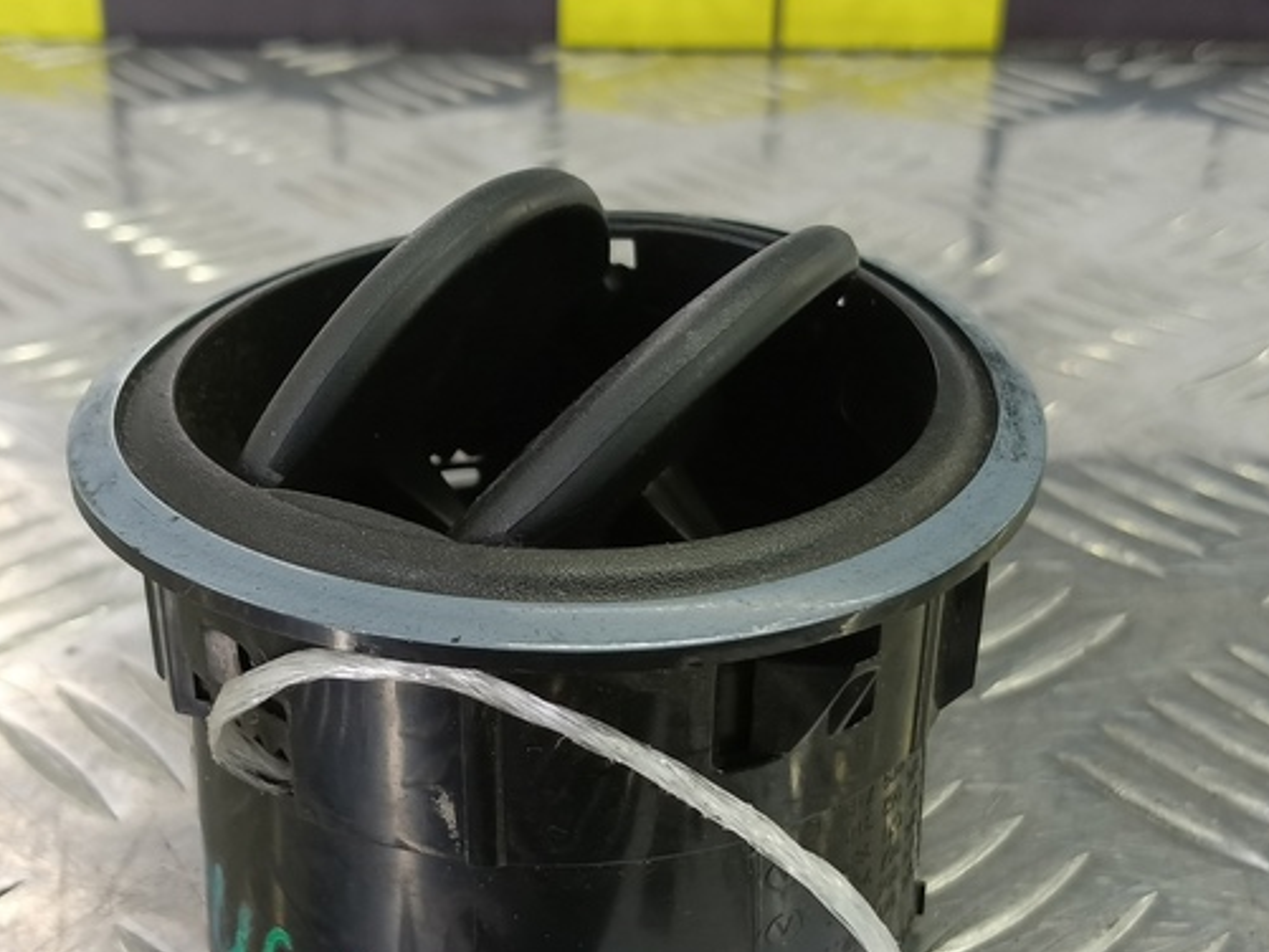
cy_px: 623
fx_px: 1723
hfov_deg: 40.3
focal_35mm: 47
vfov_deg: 30.7
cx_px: 537
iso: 153
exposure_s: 1/50
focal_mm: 4.11
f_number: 1.6
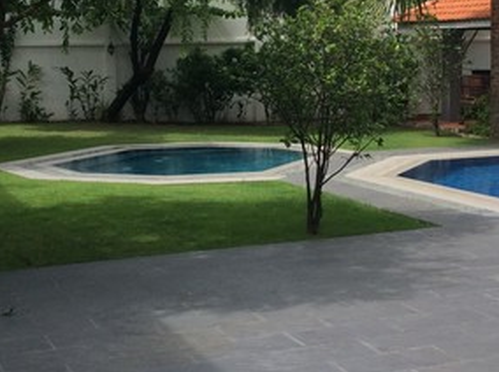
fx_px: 1036
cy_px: 149
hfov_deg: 27.0
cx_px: 292
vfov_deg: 20.4
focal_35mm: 72
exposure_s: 1/907
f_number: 2.4
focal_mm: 3.3
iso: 32
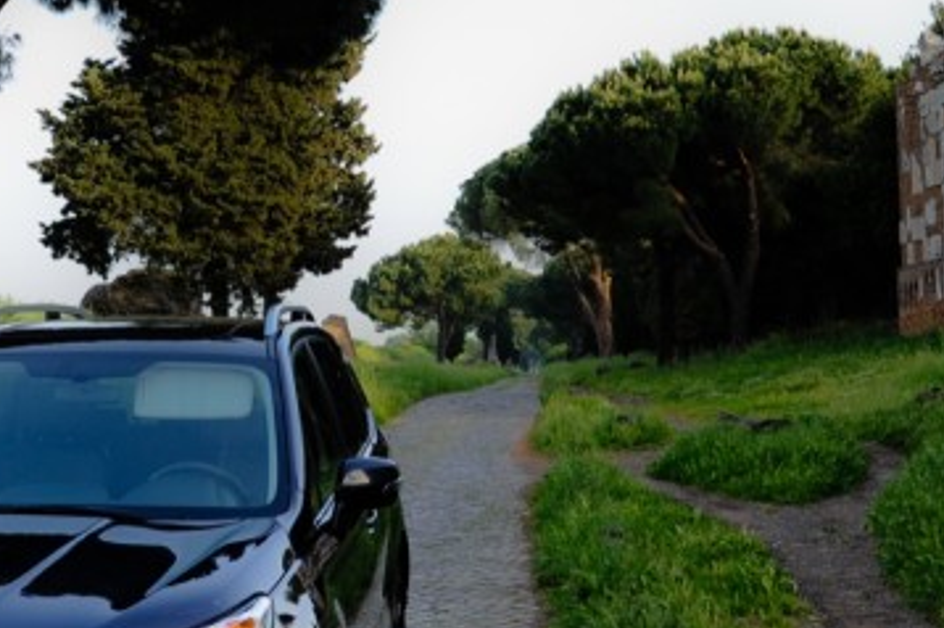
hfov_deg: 30.0
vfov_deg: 20.3
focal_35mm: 67
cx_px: 348
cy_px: 263
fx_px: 1755
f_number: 5.6
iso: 200
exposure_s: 1/125
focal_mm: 24
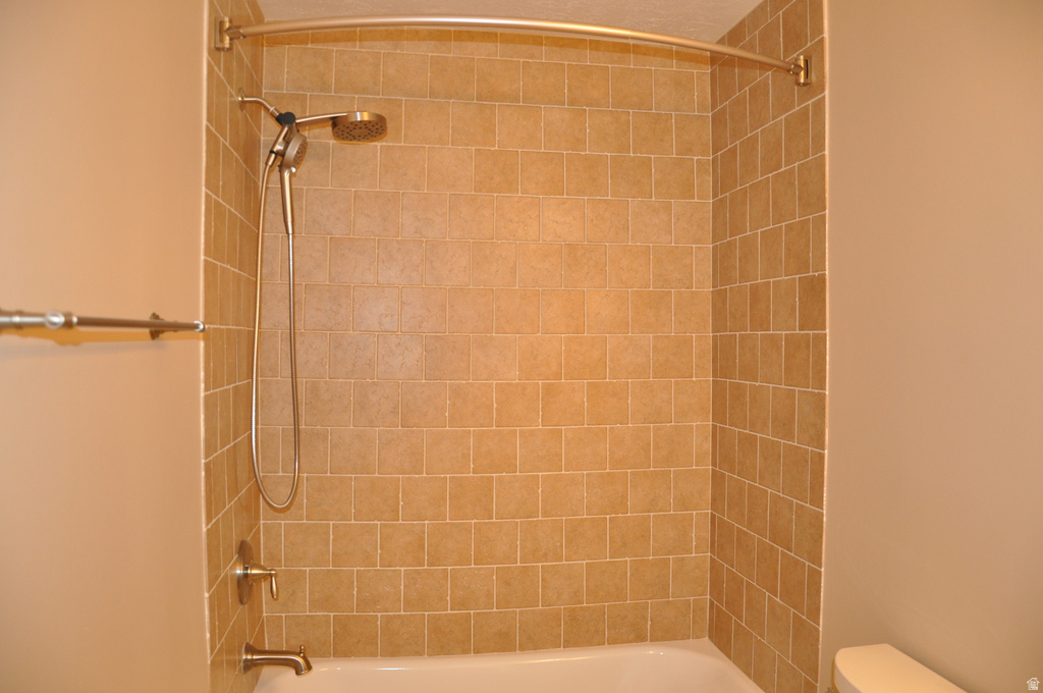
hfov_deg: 67.4
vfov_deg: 47.8
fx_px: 781
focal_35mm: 27
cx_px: 522
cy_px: 346
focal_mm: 18
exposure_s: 1/60
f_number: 3.5
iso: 800
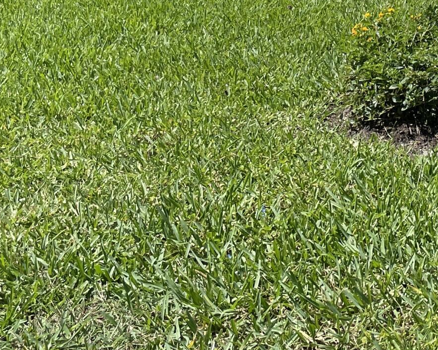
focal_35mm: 86
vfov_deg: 16.7
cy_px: -122
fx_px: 1115
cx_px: 410
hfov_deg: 21.6
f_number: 1.6
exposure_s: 1/3731
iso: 32
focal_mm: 4.2
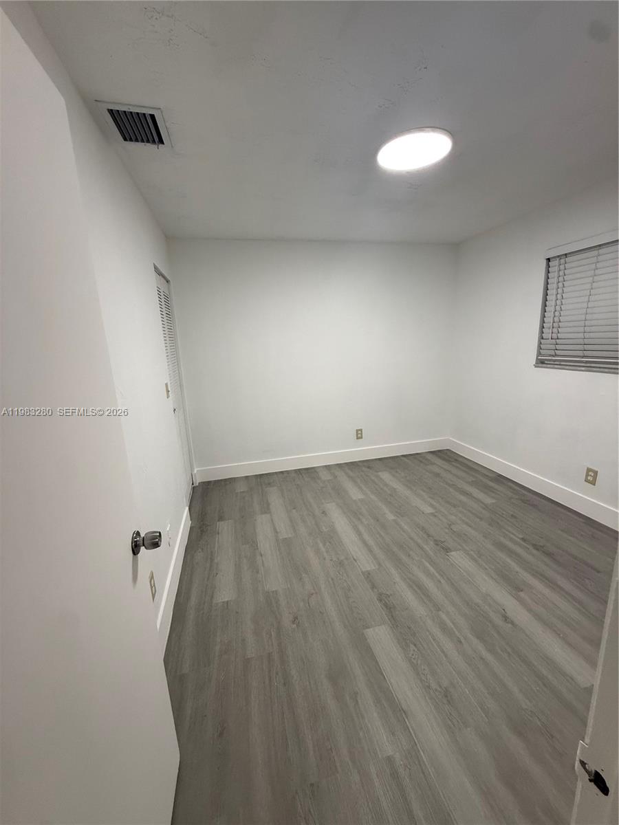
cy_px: 412
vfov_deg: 102.1
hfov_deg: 85.7
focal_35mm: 14
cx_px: 310
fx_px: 334
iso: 200
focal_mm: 2.22
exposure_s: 1/120
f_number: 2.2
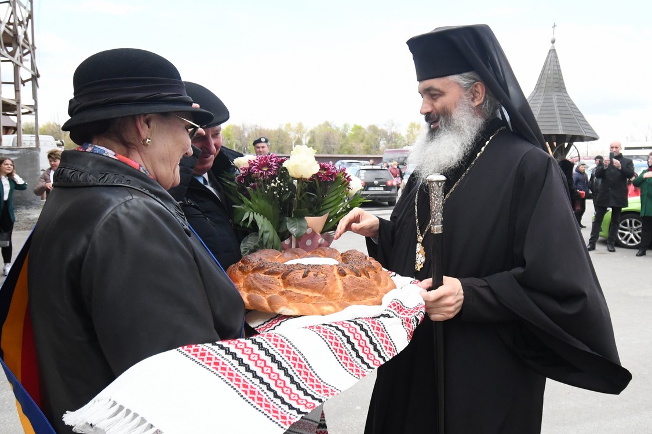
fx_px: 290
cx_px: 316
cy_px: 213
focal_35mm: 16
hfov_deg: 96.7
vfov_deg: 73.7
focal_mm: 10
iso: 1600
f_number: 4.5
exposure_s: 1/2000
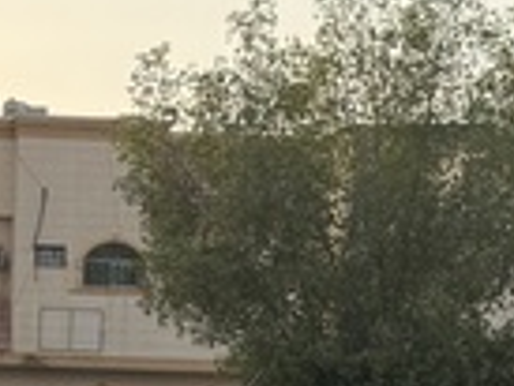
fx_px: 2378
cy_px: 624
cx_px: -13
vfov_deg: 9.0
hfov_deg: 12.2
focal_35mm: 160
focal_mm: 6.76
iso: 64
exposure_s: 1/1027
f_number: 1.78
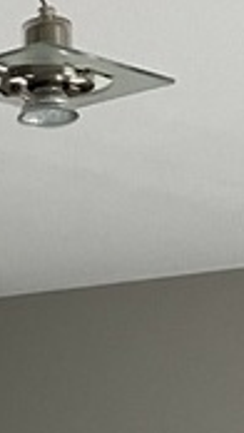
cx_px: -159
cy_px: 799
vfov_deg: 10.6
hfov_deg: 6.3
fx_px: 2172
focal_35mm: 189
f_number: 1.8
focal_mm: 3.99
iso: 125
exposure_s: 1/60
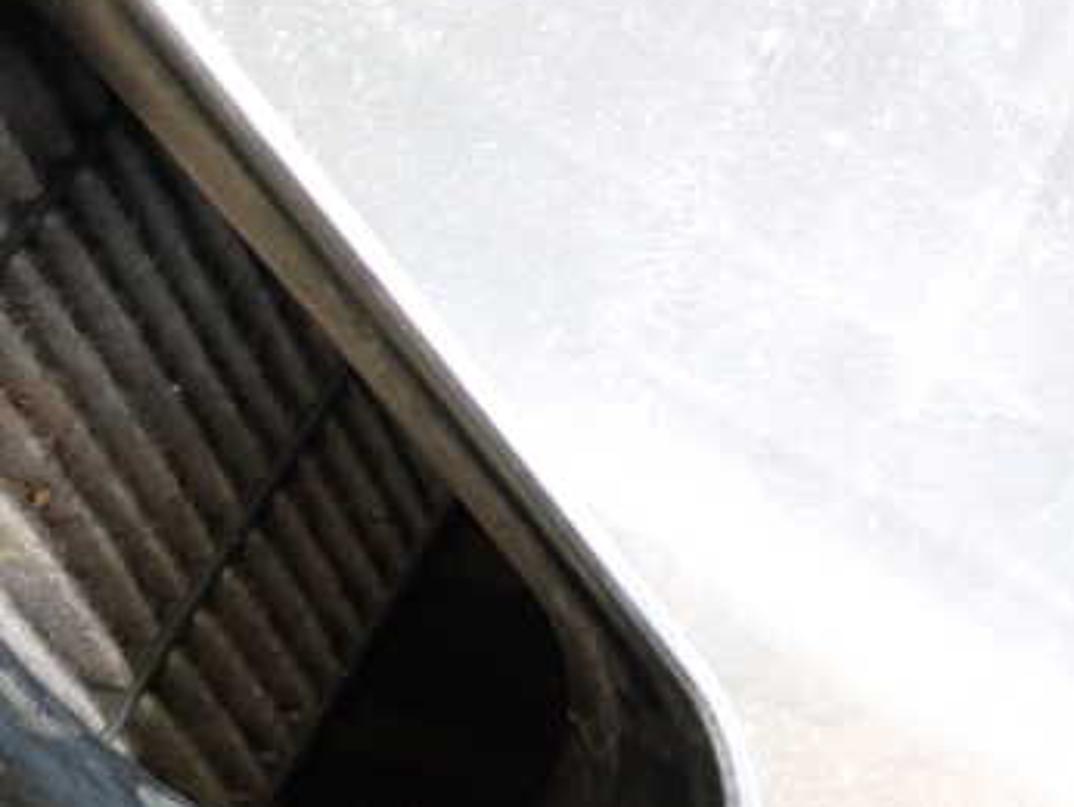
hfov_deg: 35.7
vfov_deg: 27.8
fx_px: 1614
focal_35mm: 52
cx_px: 236
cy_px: 556
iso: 800
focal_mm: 5.4
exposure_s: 1/30
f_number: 2.3
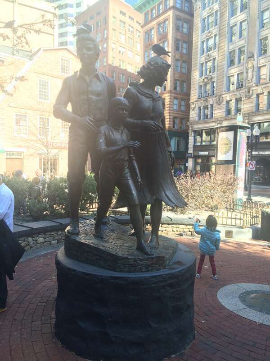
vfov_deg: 61.7
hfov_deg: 48.2
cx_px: 135
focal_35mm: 29
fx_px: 302
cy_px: 180
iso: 40
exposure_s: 1/120
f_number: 2.2
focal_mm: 4.15
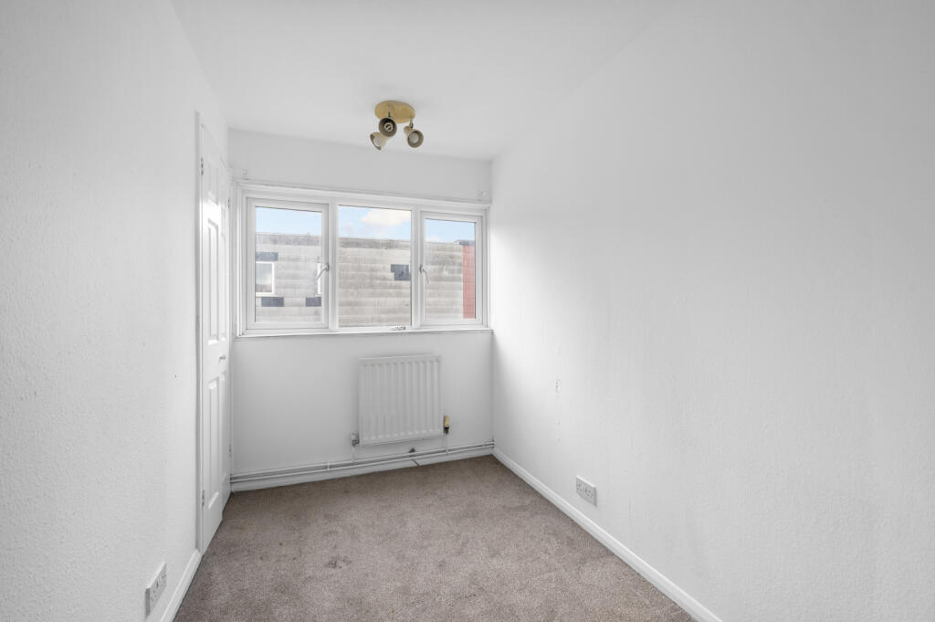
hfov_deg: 96.8
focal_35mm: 16
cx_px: 468
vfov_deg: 73.7
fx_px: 415
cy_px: 311
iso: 200
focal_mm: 16
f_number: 16
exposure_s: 1/2.5
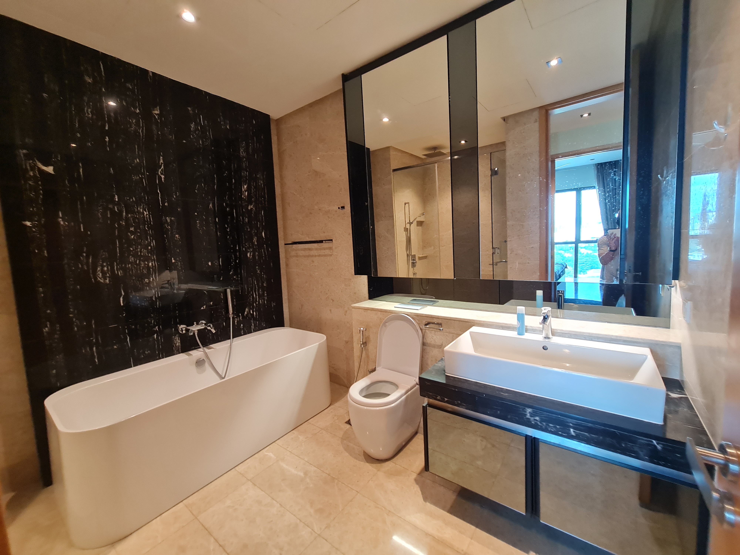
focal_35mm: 13
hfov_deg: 106.2
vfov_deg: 89.9
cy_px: 278
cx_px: 370
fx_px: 278
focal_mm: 2.2
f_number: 2.2
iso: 250
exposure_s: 1/50
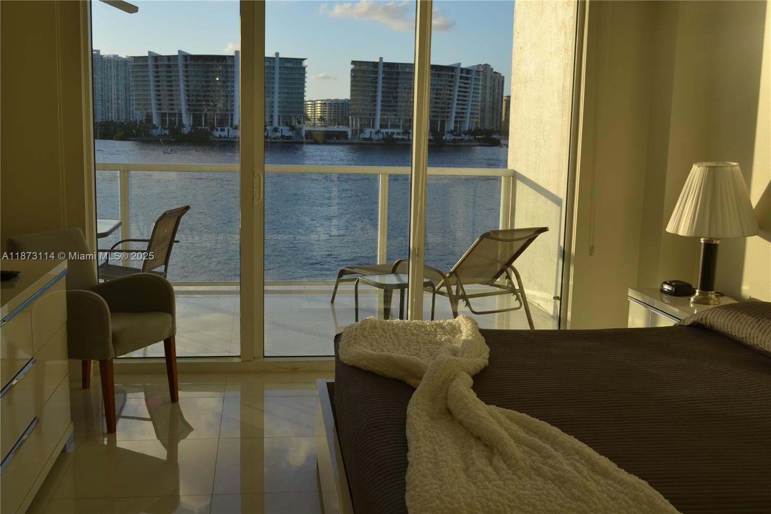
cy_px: 257
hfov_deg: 49.6
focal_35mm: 39
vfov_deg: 34.2
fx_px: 835
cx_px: 386
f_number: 6.3
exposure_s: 1/160
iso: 100
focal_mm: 26
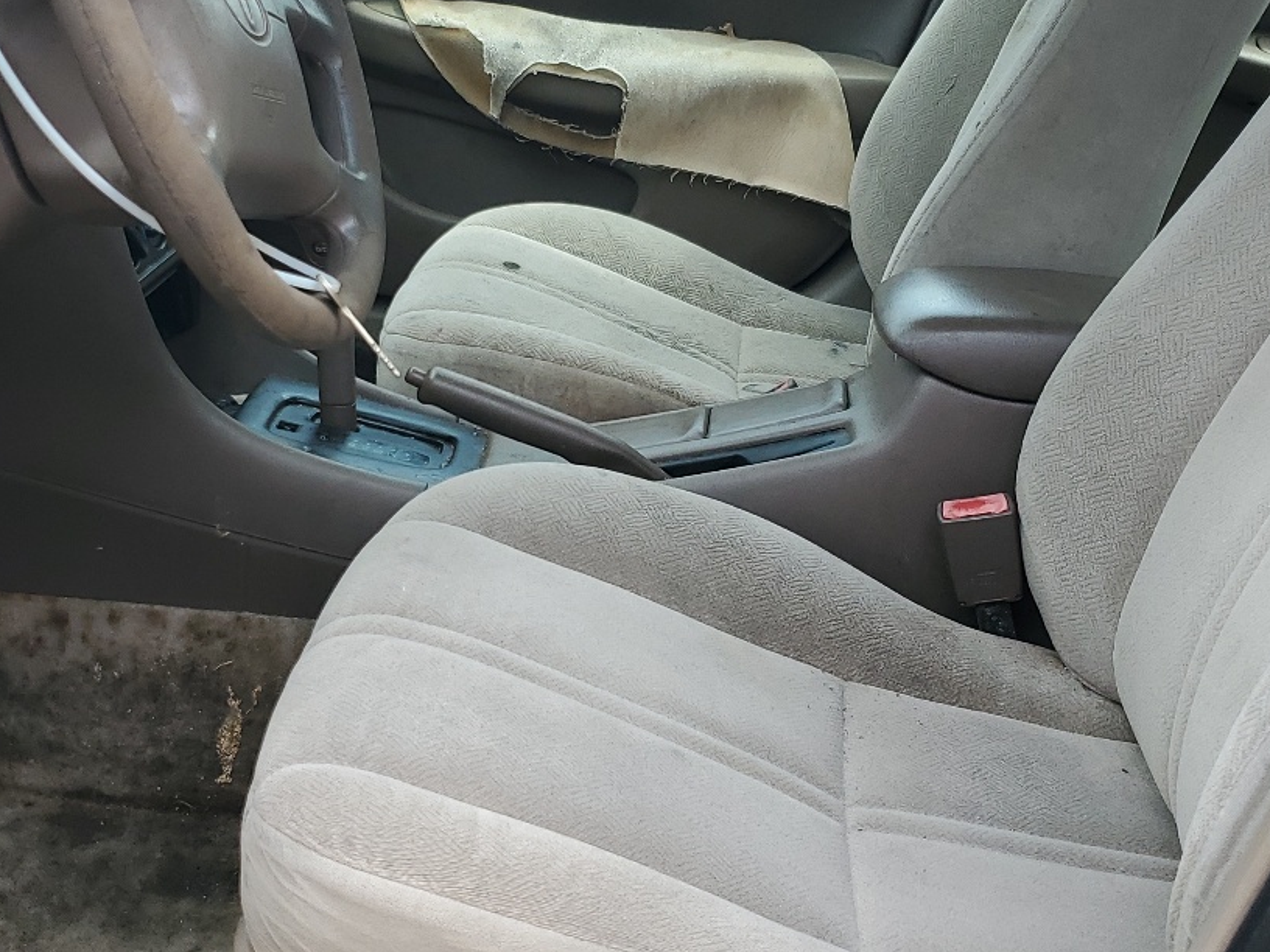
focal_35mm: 51
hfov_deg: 37.4
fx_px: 1871
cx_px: 540
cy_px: 451
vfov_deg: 28.6
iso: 50
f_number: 1.5
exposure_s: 1/400
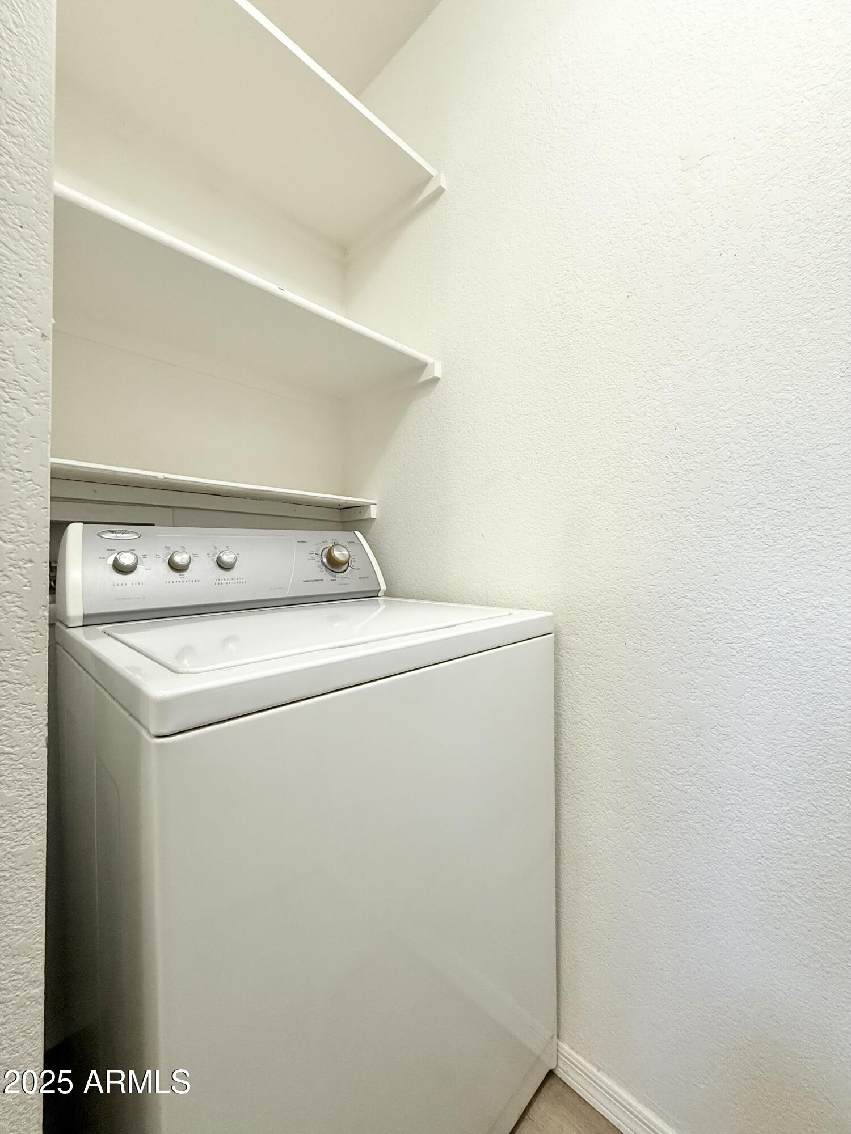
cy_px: 567
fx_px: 459
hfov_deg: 85.7
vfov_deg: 102.1
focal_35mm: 14
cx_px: 426
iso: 250
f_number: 2.2
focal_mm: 2.22
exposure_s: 1/60
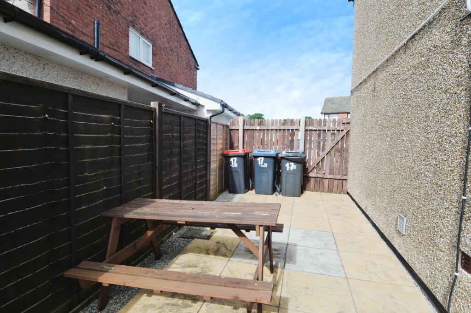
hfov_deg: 90.0
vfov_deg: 67.3
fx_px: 235
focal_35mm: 18
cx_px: 236
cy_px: 156
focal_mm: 12
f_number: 7.1
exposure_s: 1/250
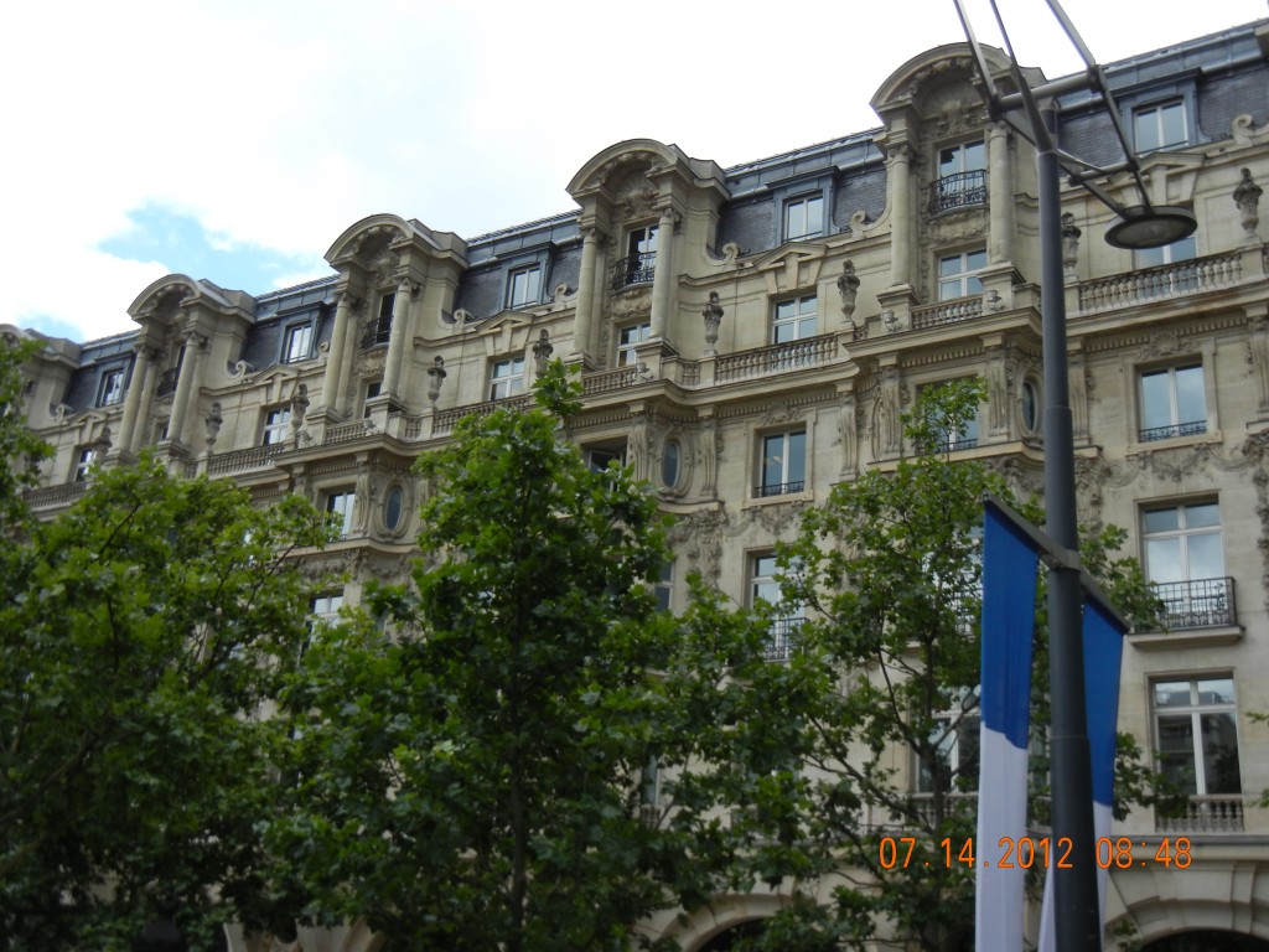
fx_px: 1430
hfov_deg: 47.9
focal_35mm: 39
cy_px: 476
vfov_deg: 36.8
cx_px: 634
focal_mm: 7.1
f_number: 3.7
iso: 160
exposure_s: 1/502
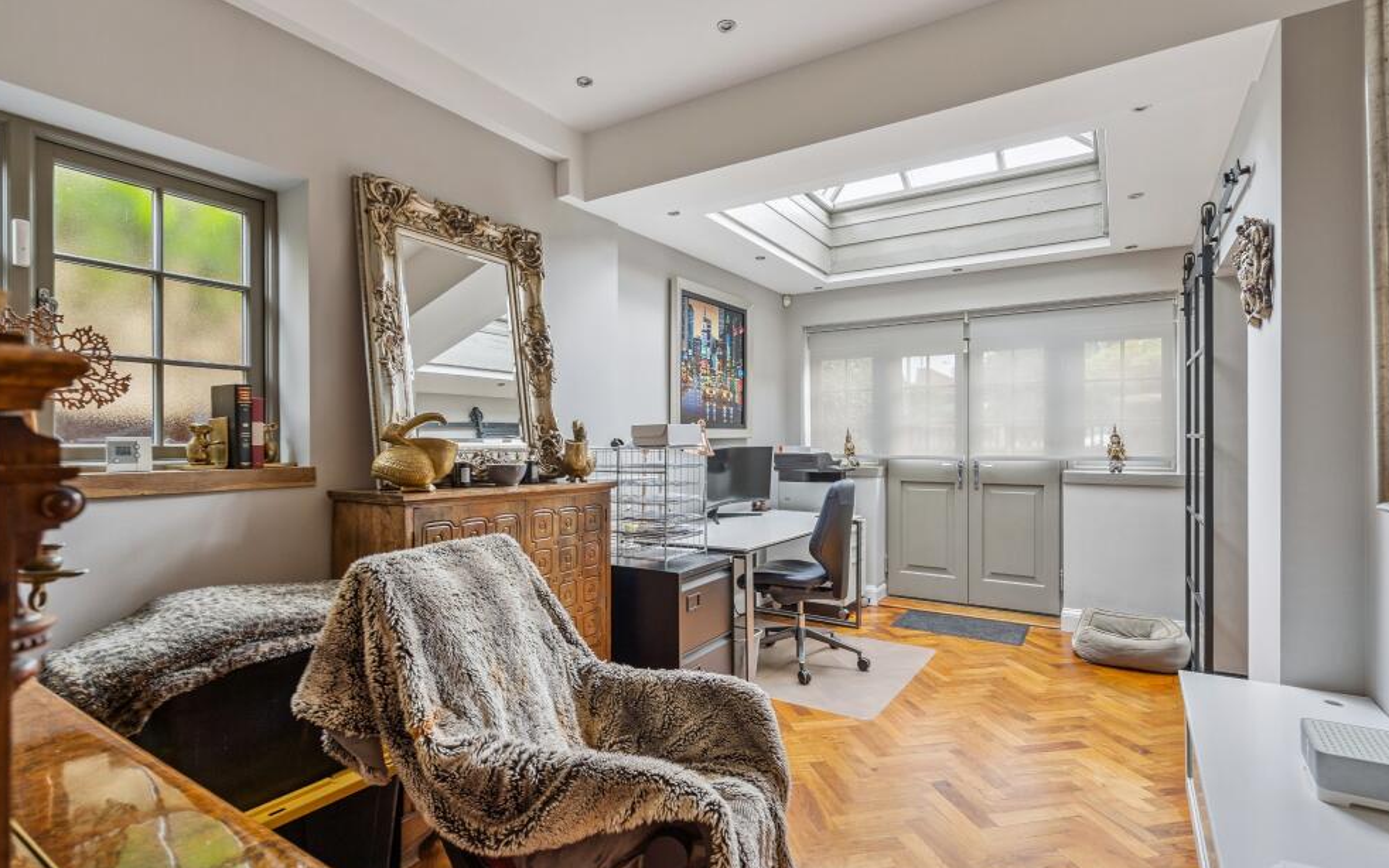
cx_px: 686
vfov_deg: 68.0
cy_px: 457
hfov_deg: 94.4
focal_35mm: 17
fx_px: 644
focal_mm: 16
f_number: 5.6
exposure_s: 1/10
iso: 640
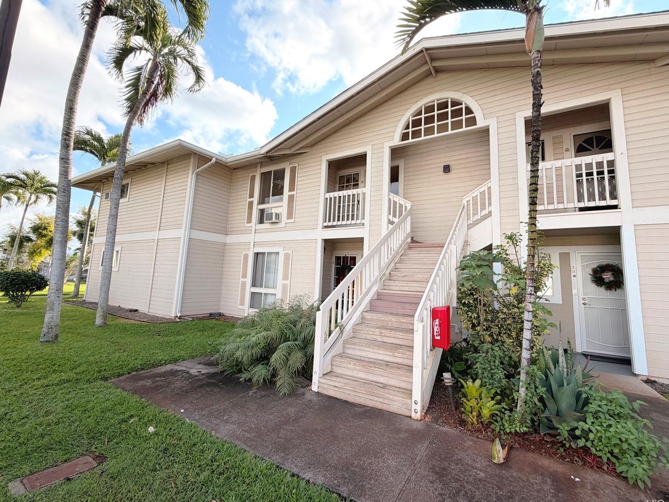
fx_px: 290
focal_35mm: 15
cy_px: 239
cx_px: 354
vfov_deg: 81.7
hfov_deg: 98.1
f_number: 2.2
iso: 40
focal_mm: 2.22
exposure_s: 1/686
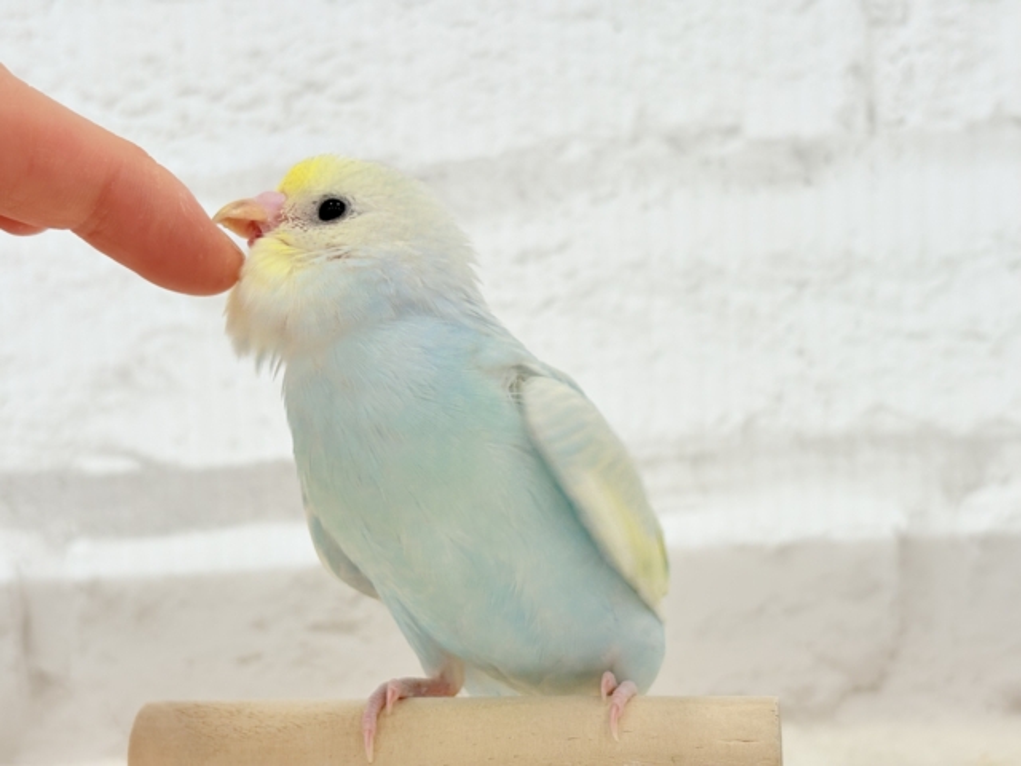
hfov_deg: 36.8
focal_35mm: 52
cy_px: 383
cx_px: 510
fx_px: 1534
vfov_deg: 28.0
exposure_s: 1/100
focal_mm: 5.96
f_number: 1.6
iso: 40
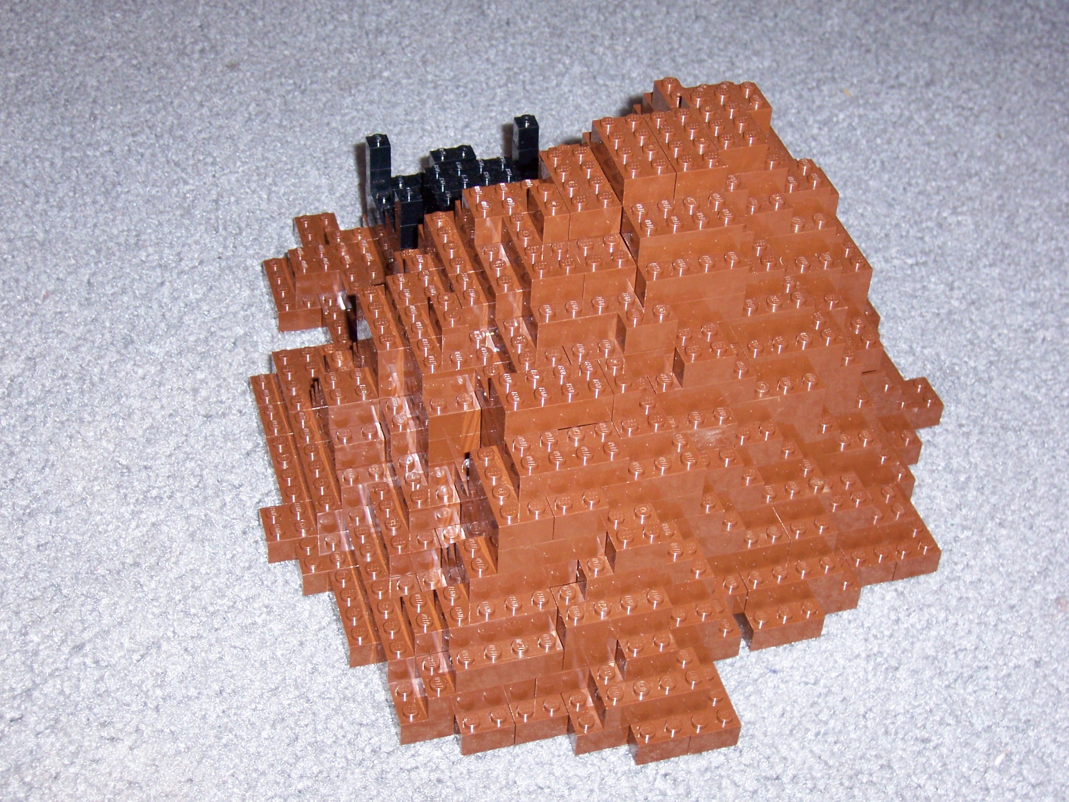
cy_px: 401
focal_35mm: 56
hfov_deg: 34.3
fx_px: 1729
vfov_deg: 26.1
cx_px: 534
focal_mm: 9.6
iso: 160
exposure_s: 1/80
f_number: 3.6
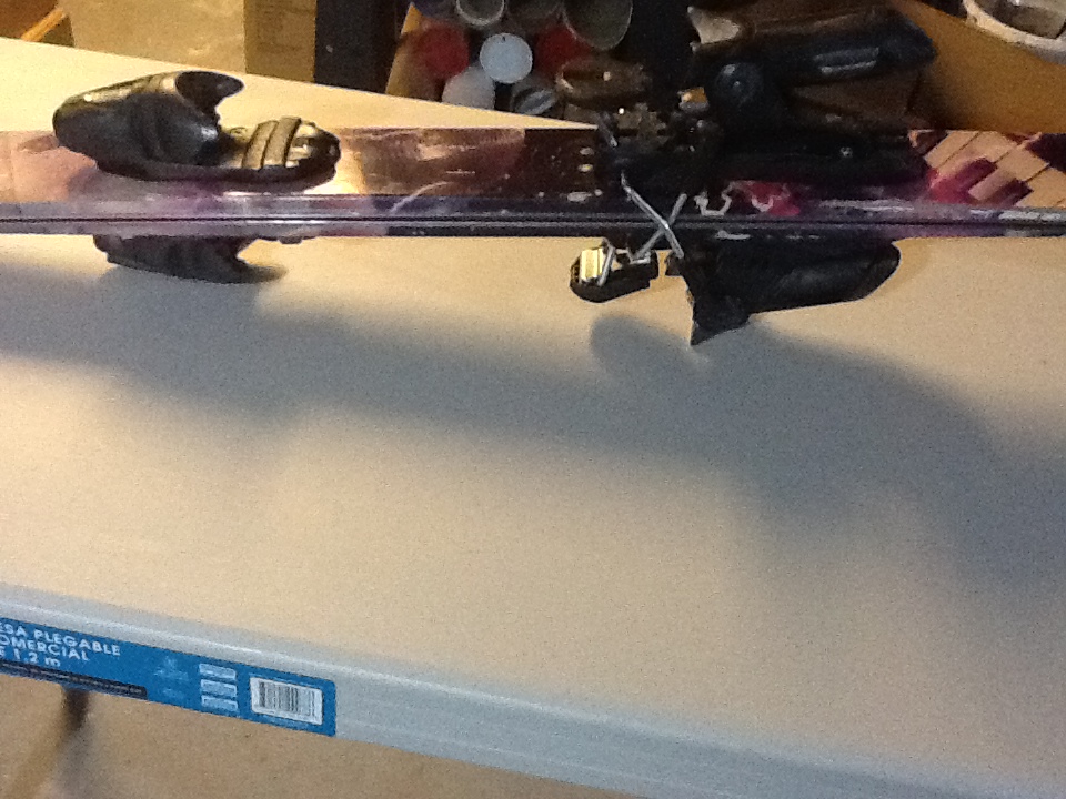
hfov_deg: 56.8
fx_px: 985
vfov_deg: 44.2
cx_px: 533
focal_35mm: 32
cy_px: 400
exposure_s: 1/24
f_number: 2.4
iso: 500
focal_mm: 2.03
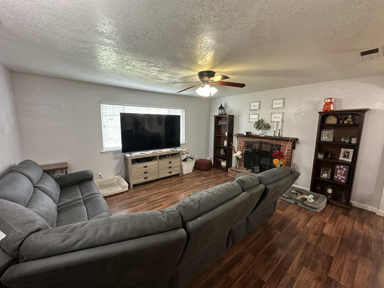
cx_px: 192
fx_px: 155
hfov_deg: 102.1
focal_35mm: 14
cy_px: 144
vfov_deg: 85.7
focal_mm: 2.22
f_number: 2.2
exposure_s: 1/60
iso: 250
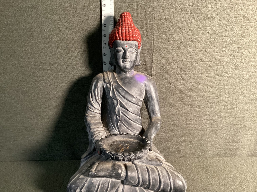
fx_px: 230
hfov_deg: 58.3
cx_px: 128
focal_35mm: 31
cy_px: 96
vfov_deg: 45.4
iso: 320
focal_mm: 3.3
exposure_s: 1/33
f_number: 2.4
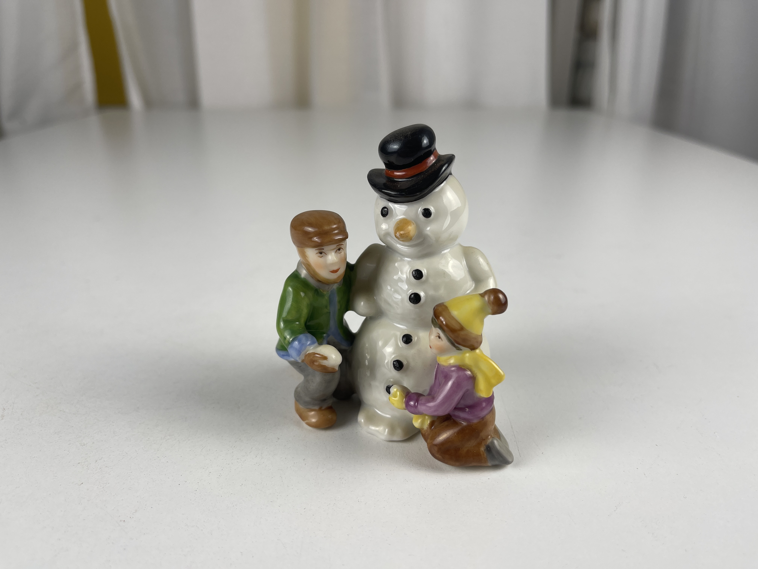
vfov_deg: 54.9
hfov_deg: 69.4
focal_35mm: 25
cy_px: 284
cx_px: 379
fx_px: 547
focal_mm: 5.1
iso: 32
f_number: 1.6
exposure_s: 1/192
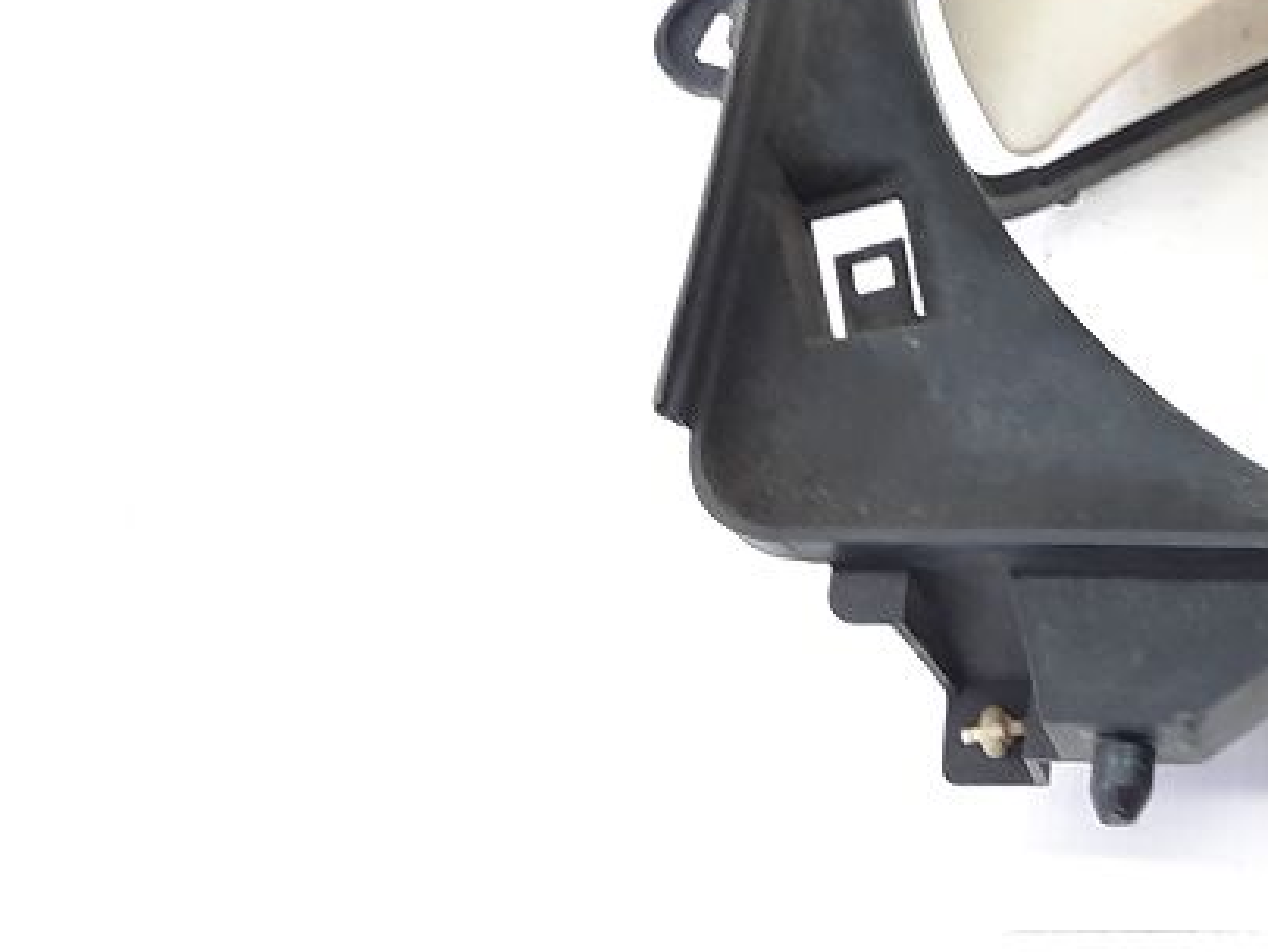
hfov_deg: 23.2
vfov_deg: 18.5
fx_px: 2711
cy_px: -291
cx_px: 1678
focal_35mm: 74
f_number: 2
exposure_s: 1/50
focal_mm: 4.6
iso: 125
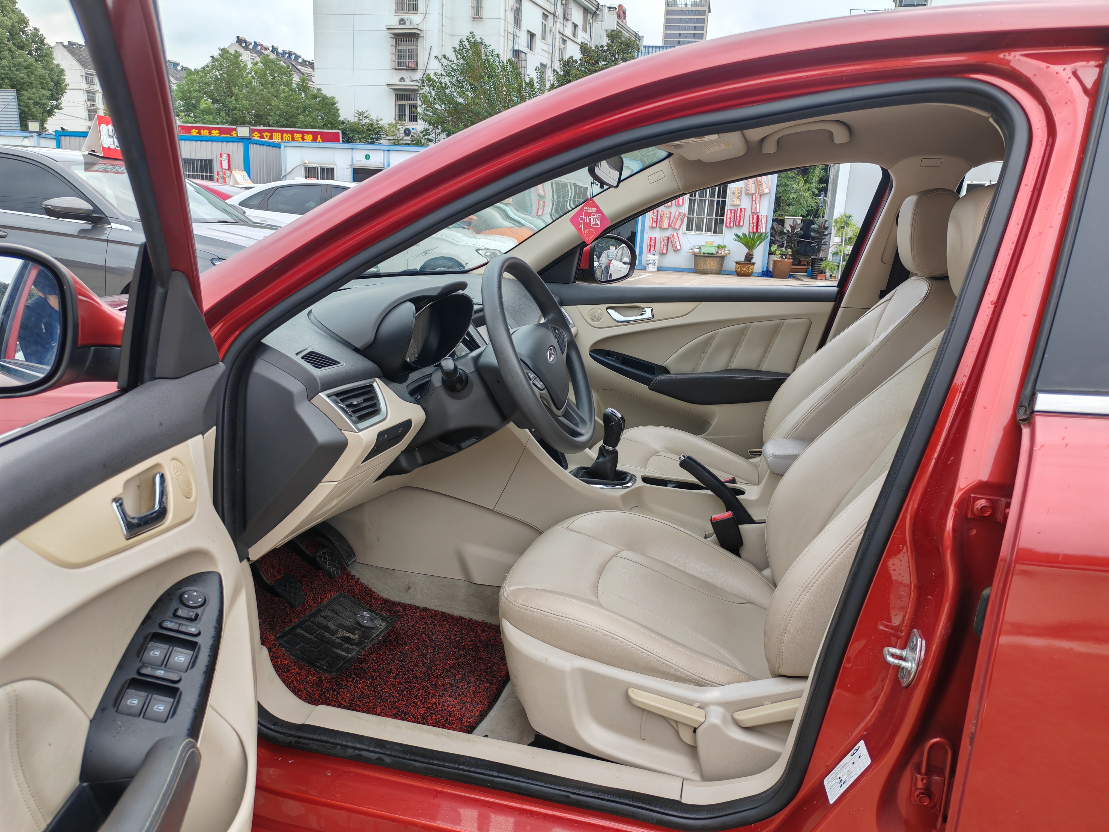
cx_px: 554
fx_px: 865
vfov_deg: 51.4
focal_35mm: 27
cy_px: 416
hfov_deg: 65.3
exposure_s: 1/130
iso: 50
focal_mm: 6.12
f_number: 1.9
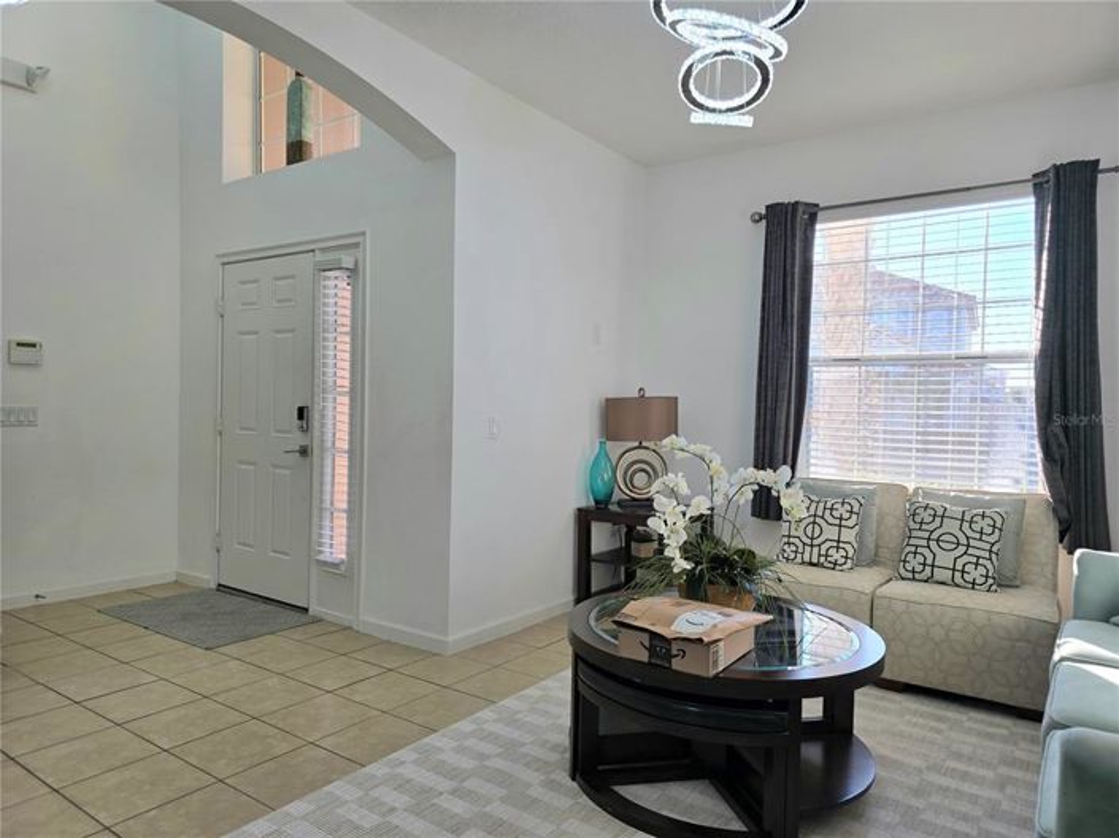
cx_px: 560
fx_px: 743
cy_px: 419
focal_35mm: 23
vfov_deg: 58.8
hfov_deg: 74.0
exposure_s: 1/120
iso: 16
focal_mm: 6.3
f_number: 1.7
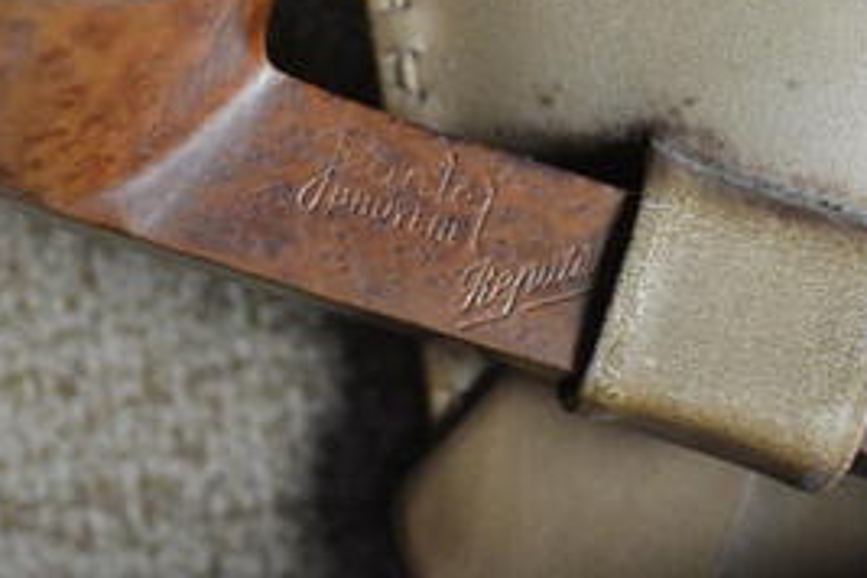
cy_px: 58
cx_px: 425
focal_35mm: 108
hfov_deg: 18.9
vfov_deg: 12.6
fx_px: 2601
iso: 800
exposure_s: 1/50
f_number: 4.8
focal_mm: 32
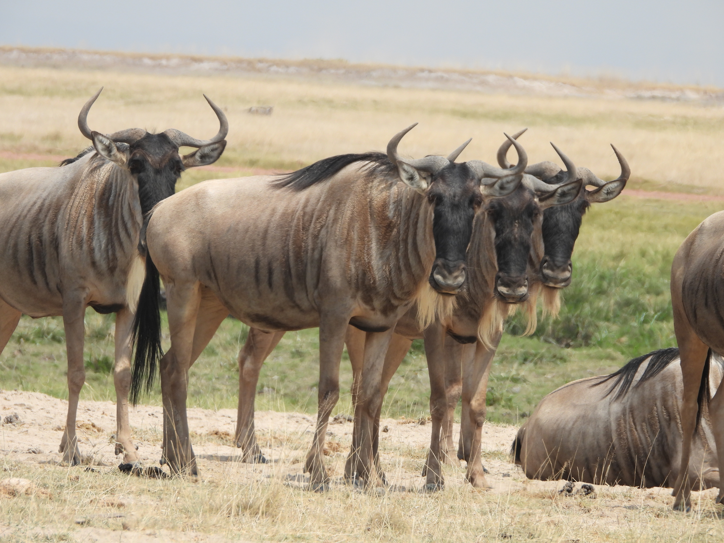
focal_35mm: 567
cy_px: 272
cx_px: 362
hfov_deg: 3.5
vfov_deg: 2.6
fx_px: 11859
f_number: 5
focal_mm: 102
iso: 100
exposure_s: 1/500
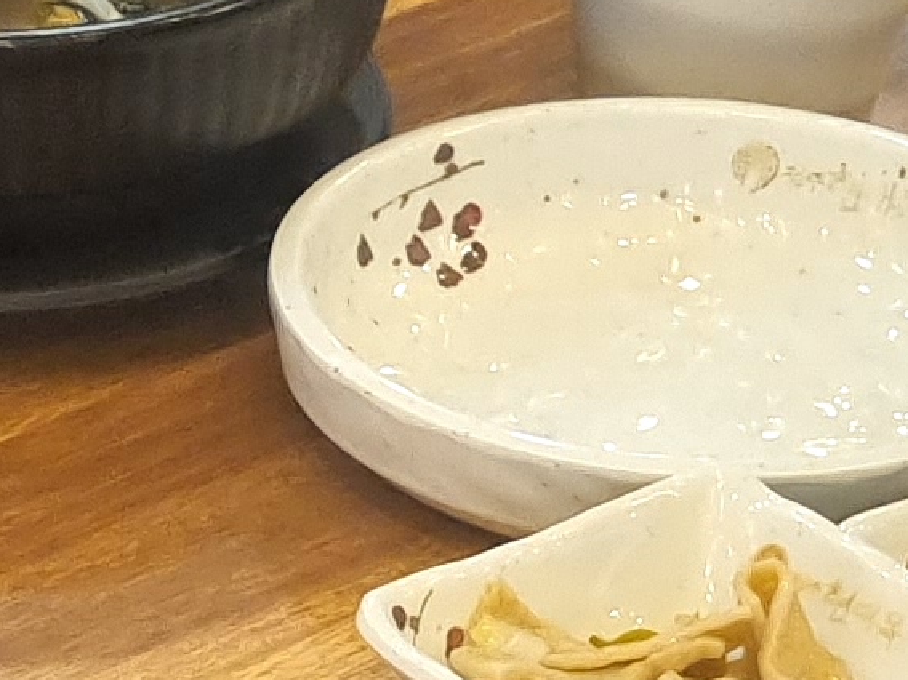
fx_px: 4852
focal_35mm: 185
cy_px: 1424
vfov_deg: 7.6
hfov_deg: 10.2
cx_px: -620
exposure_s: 1/60
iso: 200
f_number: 1.8
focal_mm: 5.4
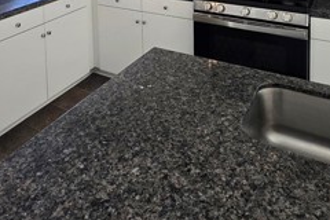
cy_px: -70
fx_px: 330
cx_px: 109
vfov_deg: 29.3
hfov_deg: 52.1
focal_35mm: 36
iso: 125
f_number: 2.2
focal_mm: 2.2
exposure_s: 1/60
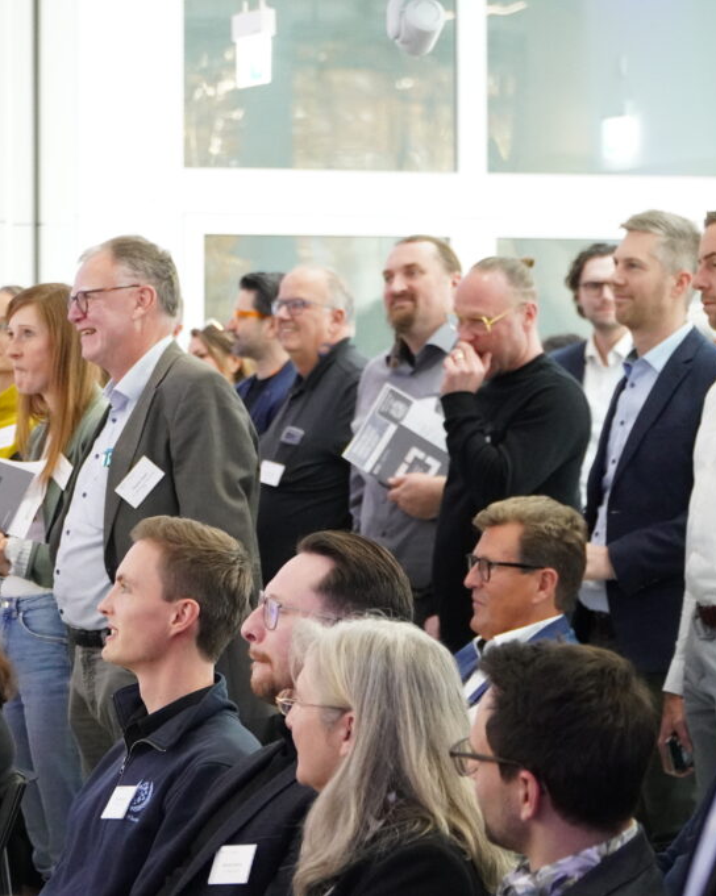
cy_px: 448
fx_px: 3651
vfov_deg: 14.0
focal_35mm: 138
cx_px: 82
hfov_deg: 11.1
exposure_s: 1/100
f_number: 4
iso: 5000
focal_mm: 65
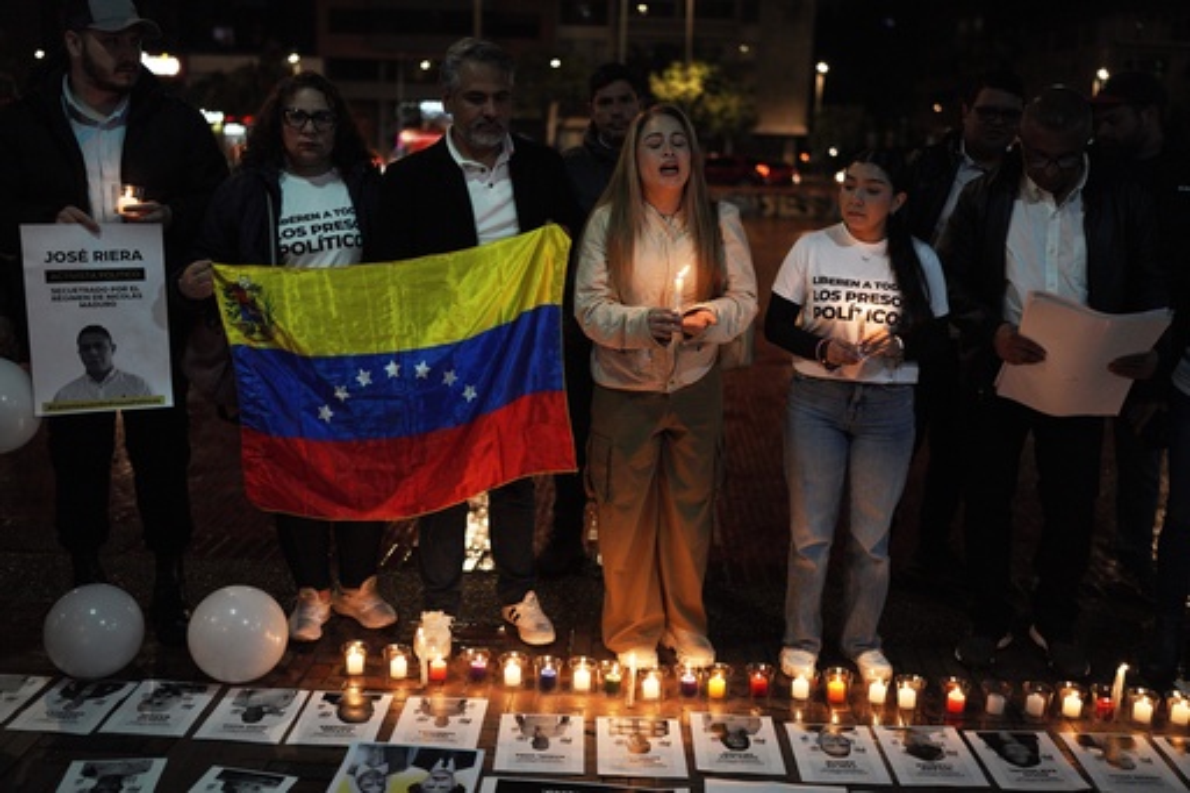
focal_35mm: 35
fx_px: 1157
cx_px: 595
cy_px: 396
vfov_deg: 37.8
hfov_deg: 54.4
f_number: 1.4
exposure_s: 1/500
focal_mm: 35
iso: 2500
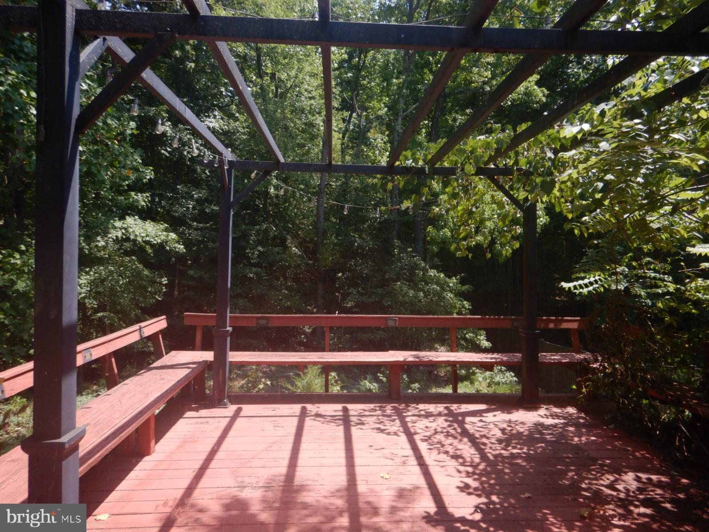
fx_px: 492
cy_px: 266
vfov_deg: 56.8
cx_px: 354
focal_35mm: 24
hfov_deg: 71.6
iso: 125
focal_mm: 4.3
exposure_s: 1/640
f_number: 2.8
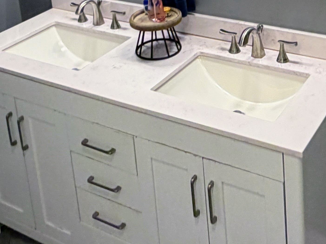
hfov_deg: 33.4
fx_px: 537
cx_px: 221
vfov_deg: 22.8
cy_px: -76
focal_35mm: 57
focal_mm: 2.22
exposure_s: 1/60
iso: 200
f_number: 2.2
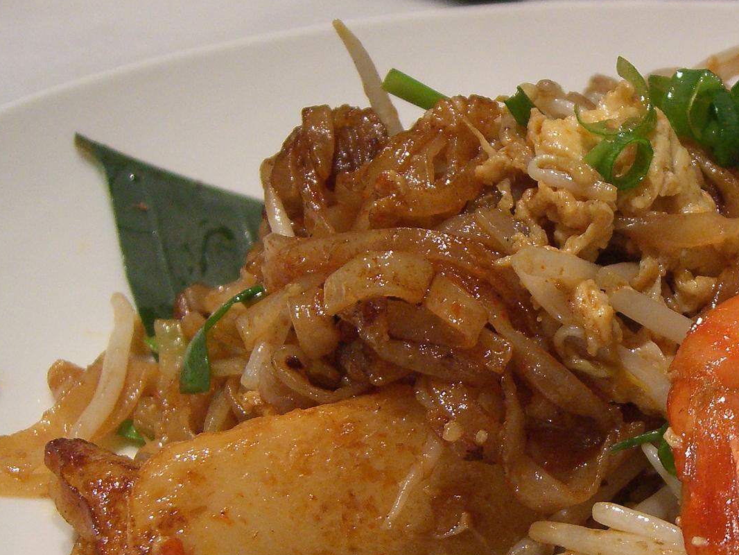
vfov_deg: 20.0
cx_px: 679
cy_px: 407
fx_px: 1559
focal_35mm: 73
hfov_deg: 25.7
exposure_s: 1/40
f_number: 2.8
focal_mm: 7.9
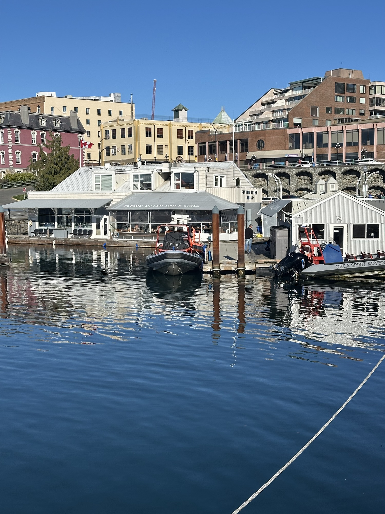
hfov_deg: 30.3
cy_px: 257
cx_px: 192
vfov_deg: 39.7
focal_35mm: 48
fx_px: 712
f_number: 1.78
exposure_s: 1/6211
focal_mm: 6.86
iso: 64
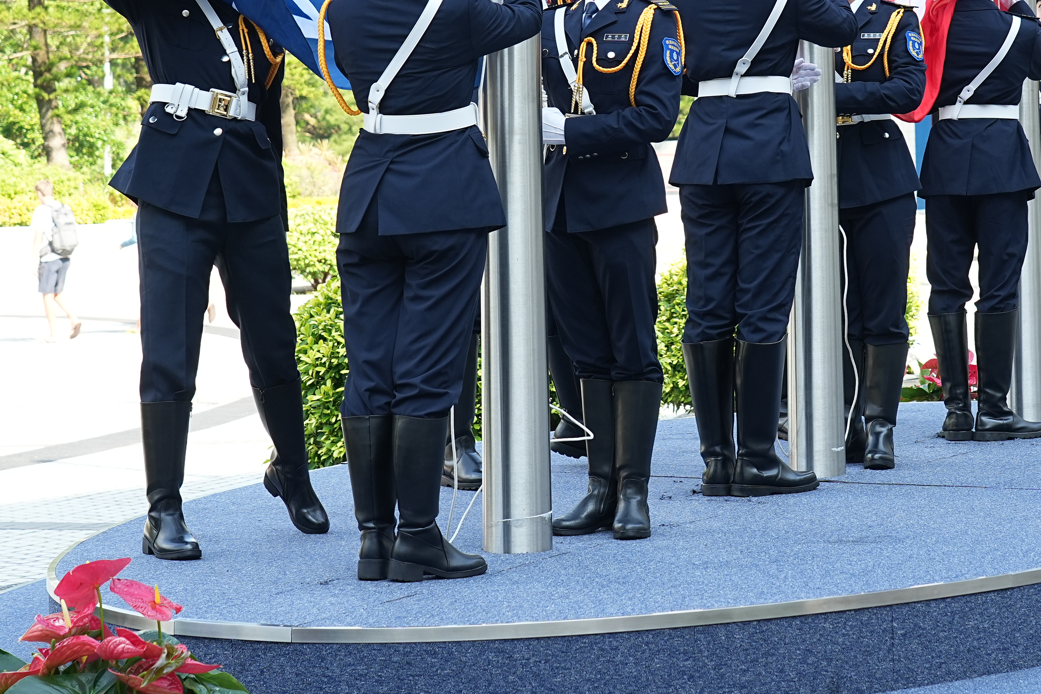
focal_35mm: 98
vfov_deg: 13.8
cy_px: 52
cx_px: 639
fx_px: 2833
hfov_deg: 20.8
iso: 400
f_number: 5.6
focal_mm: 52
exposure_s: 1/250
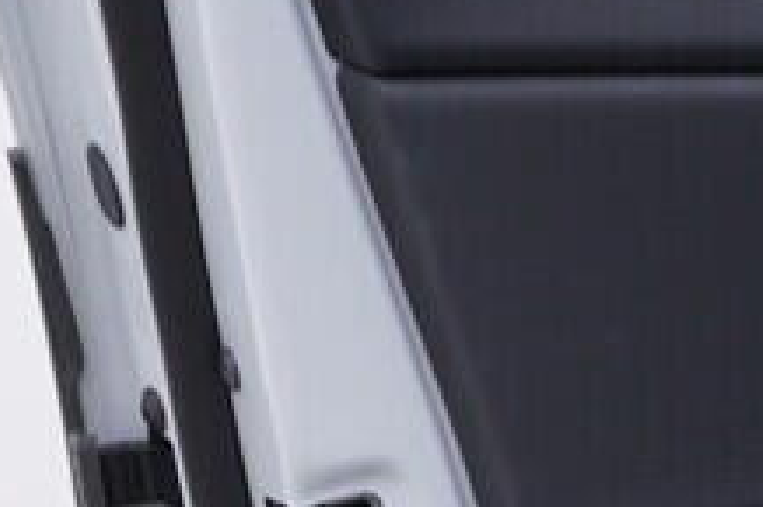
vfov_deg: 5.8
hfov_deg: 8.3
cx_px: 1474
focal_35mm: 238
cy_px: 483
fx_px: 5040
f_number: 4
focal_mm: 24
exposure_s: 1/60
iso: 125
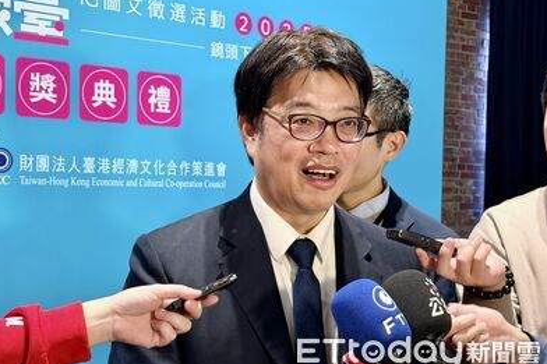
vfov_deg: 26.5
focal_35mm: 51
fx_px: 775
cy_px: 170
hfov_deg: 38.9
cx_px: 272
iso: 400
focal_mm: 6.76
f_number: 1.78
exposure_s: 1/40
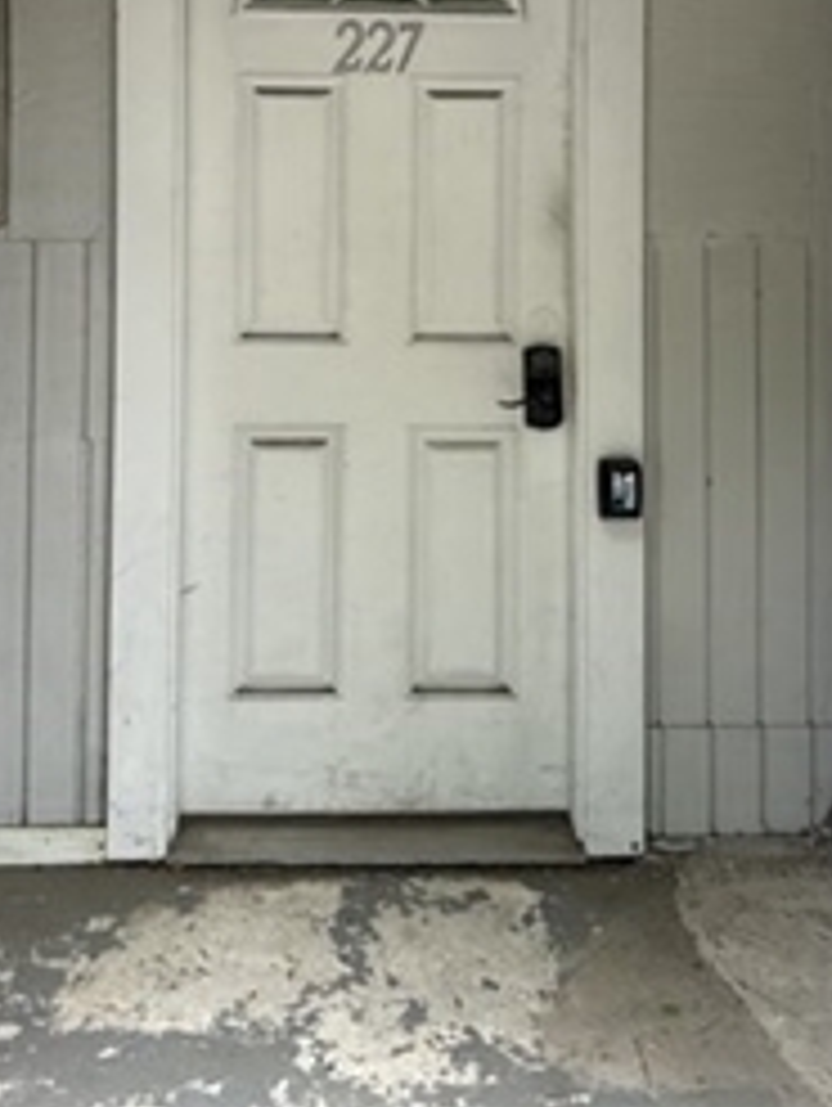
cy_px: 218
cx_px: 360
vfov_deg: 45.4
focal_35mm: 39
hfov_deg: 36.8
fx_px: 1248
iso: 80
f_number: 1.78
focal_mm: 6.86
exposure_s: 1/529
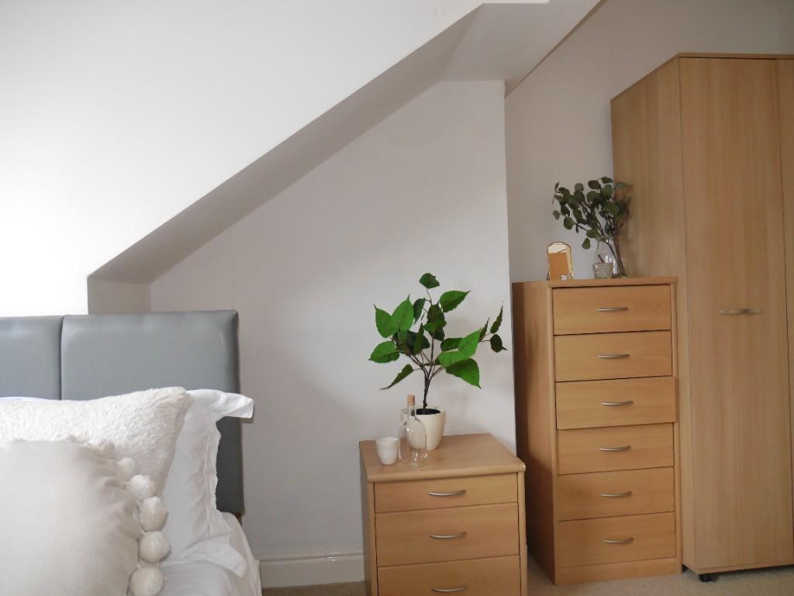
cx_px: 397
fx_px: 643
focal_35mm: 28
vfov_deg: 49.8
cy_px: 298
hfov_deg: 63.4
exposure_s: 1/125
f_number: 3.5
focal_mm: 14
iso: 800
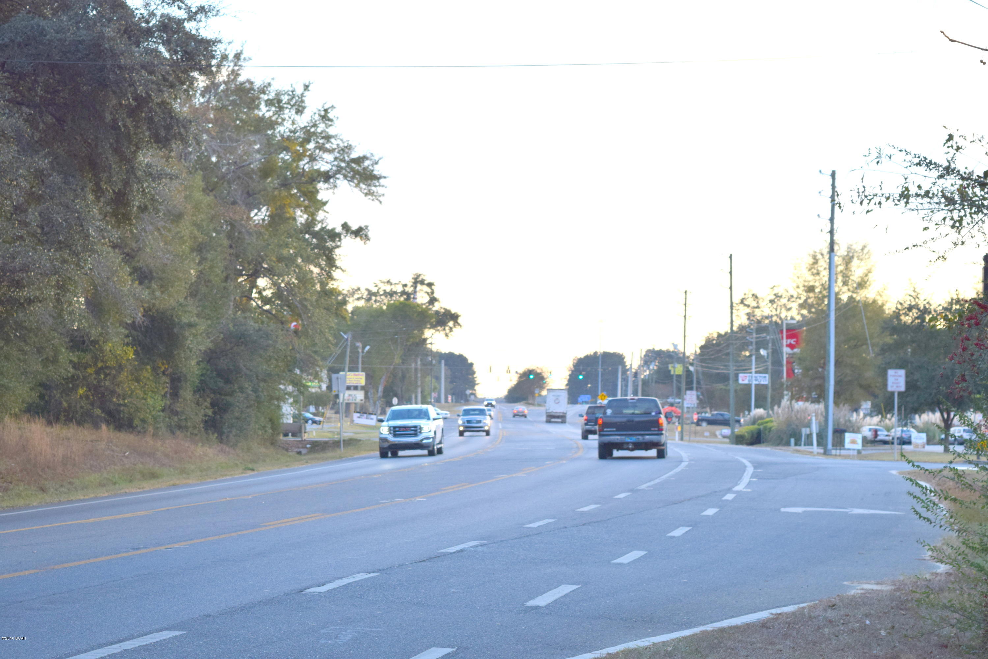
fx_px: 2264
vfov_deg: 16.6
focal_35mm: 82
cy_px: 330
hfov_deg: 24.6
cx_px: 494
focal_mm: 55
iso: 360
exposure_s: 1/250
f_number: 8
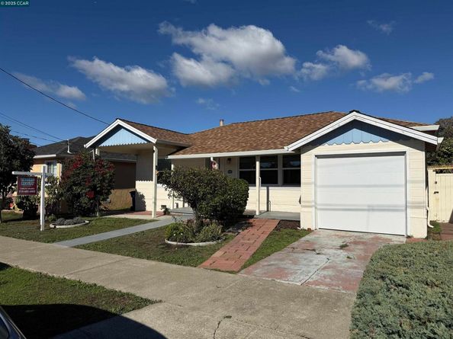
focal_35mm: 24
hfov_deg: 71.6
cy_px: 170
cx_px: 226
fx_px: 314
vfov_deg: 56.8
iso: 80
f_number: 1.78
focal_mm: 6.76
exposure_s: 1/11905
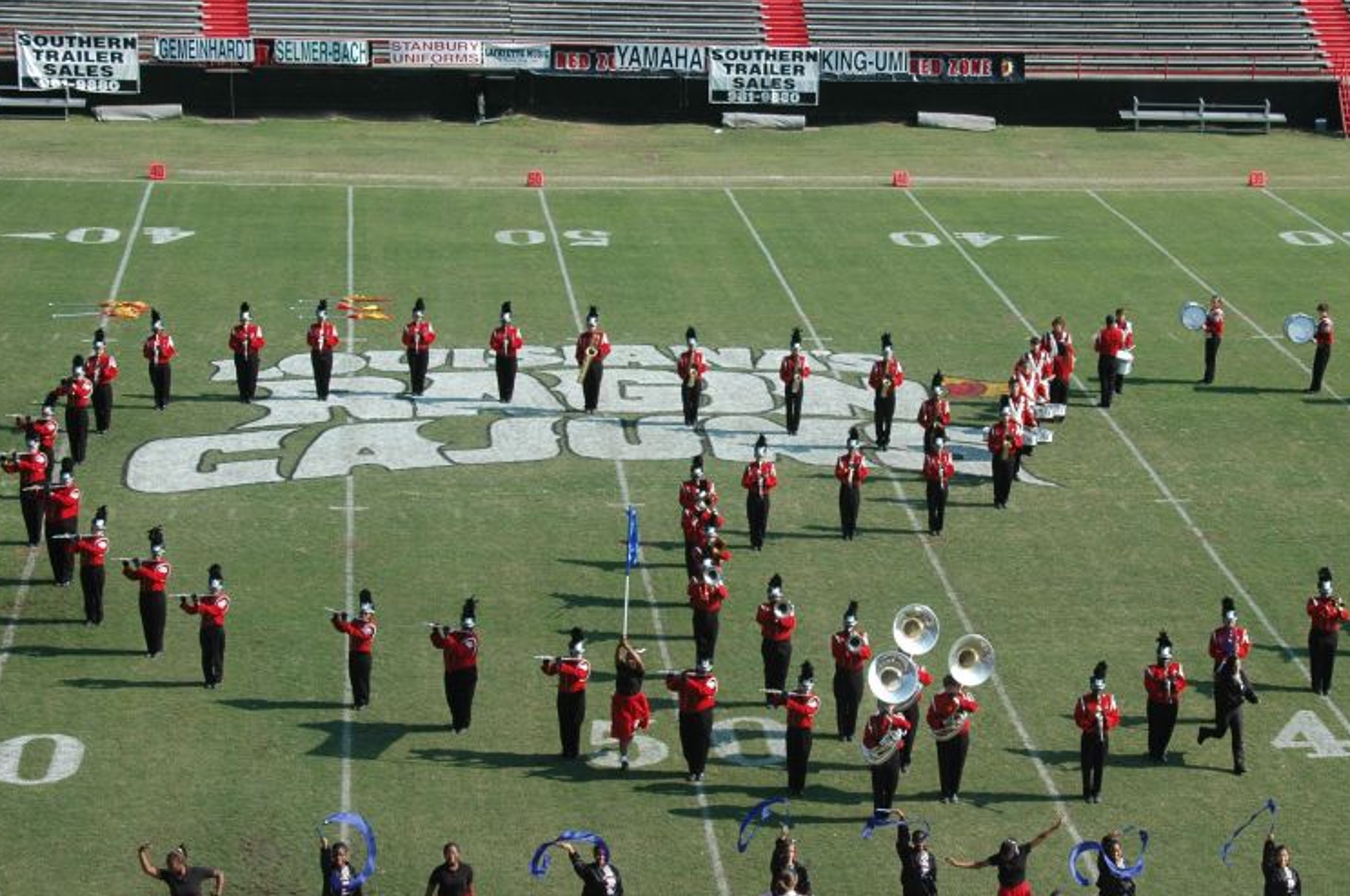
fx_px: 3407
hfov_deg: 22.4
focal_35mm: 91
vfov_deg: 15.0
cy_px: 525
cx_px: 849
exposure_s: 1/320
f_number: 9
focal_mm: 44
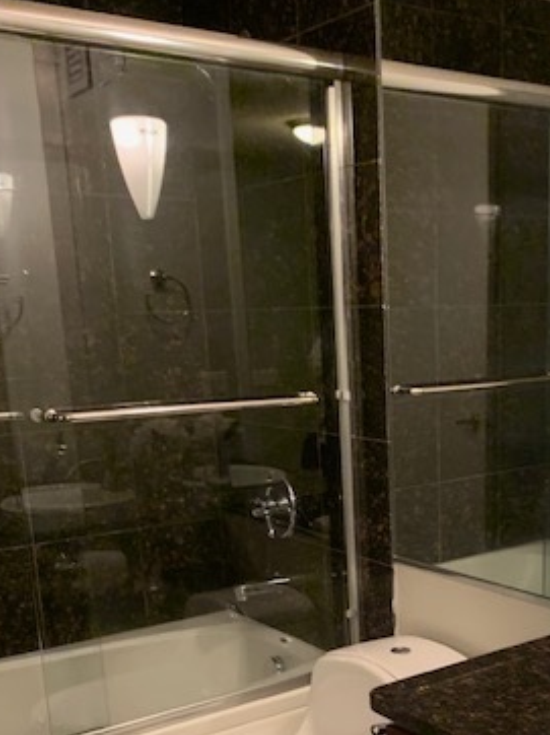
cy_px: 607
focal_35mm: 46
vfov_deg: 39.3
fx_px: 976
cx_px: 426
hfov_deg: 30.8
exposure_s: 1/30
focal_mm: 4.25
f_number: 1.8
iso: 640
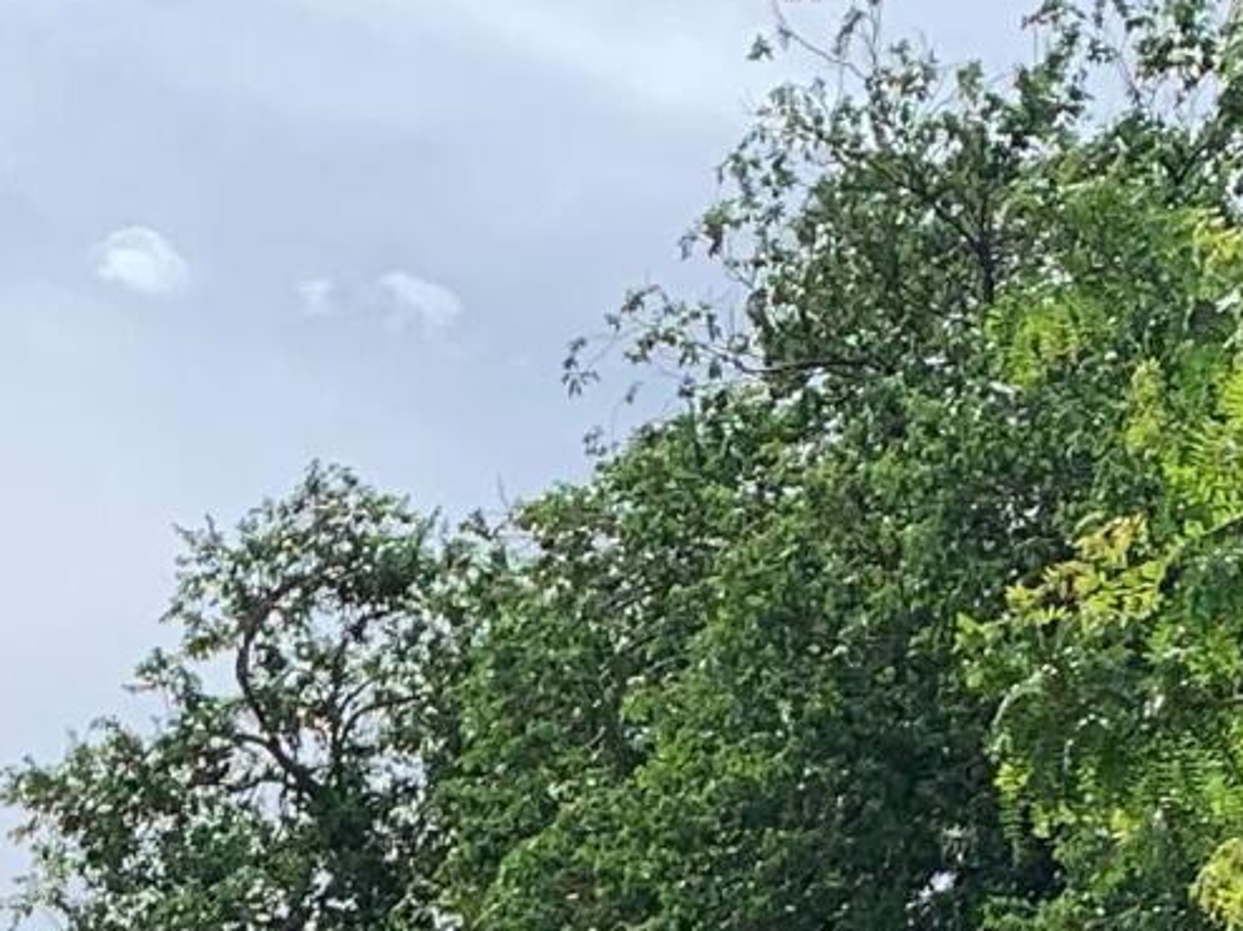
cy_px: 2411
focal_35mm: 158
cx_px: -113
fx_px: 5671
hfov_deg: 12.3
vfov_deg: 8.4
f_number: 1.8
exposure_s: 1/2755
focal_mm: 4.25
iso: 25
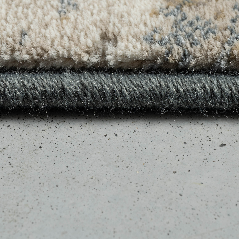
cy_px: 2
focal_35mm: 230
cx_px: 109
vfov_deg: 7.6
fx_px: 1797
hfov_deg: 7.6
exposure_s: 1/125
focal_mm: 88
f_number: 11
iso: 100
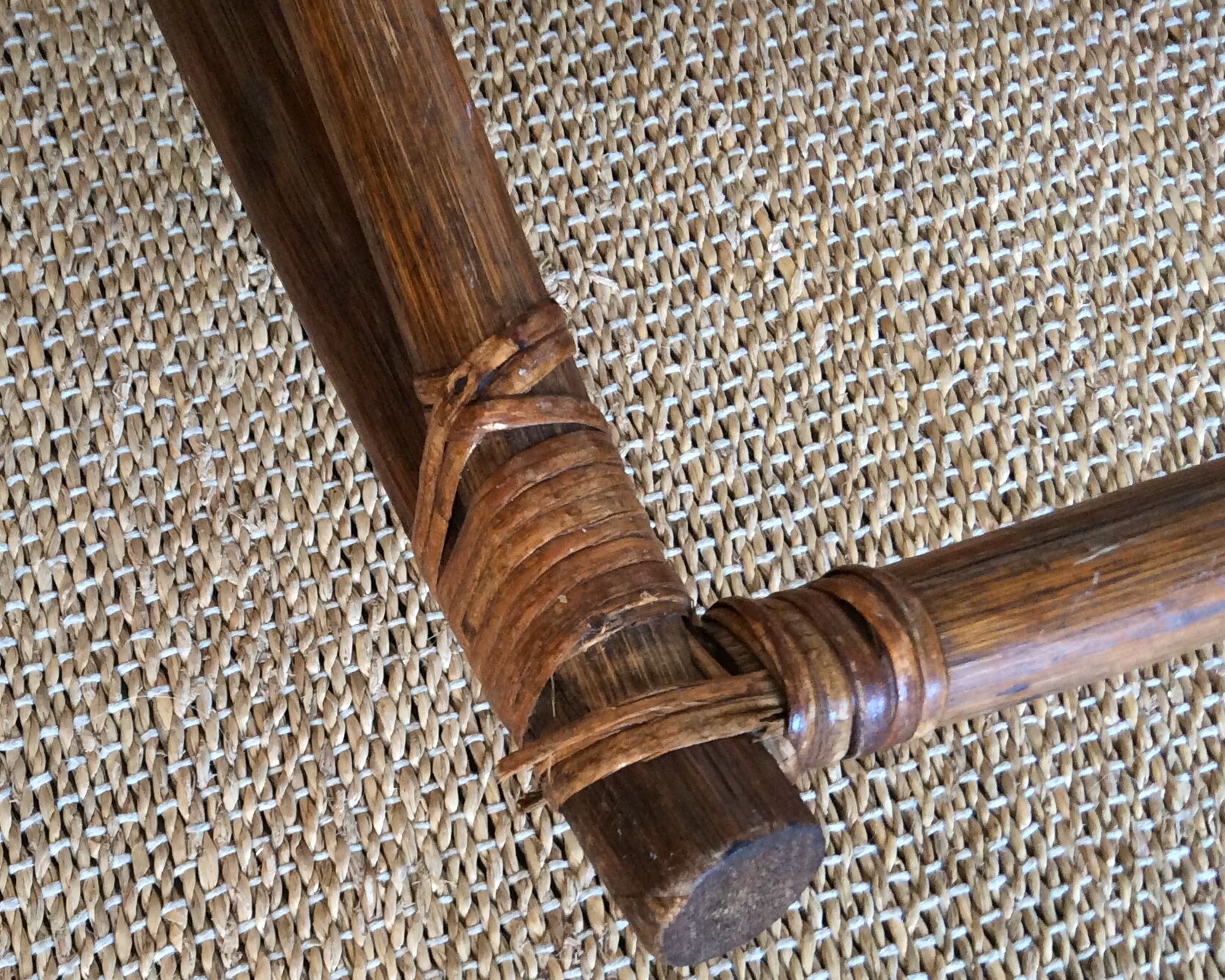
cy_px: 662
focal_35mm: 48
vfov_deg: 31.2
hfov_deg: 38.1
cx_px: 364
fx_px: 1740
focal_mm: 3.3
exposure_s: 1/25
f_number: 2.4
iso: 125
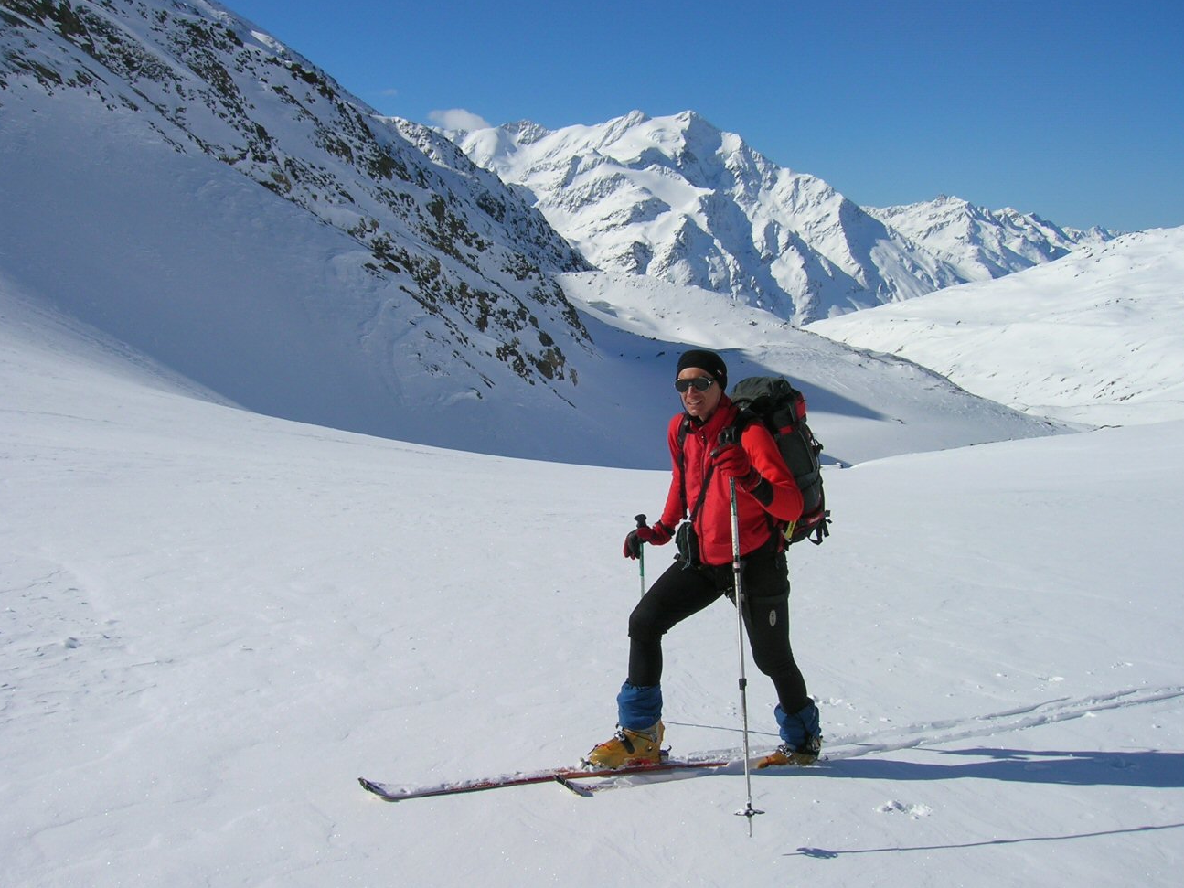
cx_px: 607
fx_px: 1197
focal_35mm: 35
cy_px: 454
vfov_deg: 40.7
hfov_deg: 52.6
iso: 50
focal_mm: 5.7
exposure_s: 1/1234
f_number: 4.9
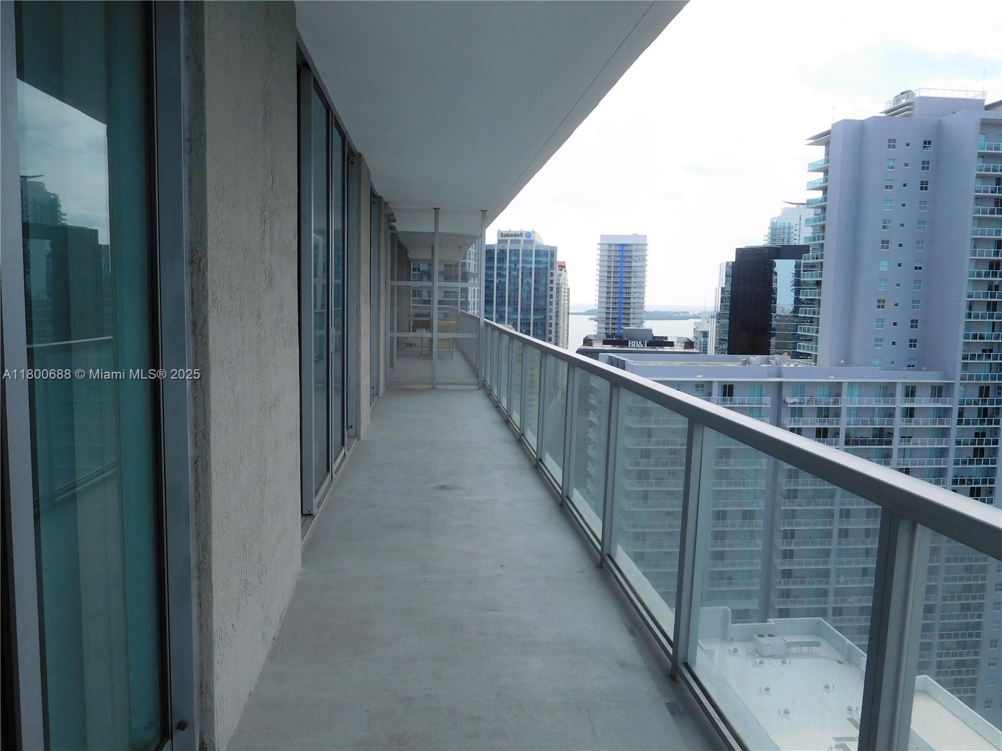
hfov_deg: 69.4
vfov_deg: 54.9
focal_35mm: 25
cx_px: 501
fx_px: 724
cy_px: 376
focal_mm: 4.5
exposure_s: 1/800
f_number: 3.4
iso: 125
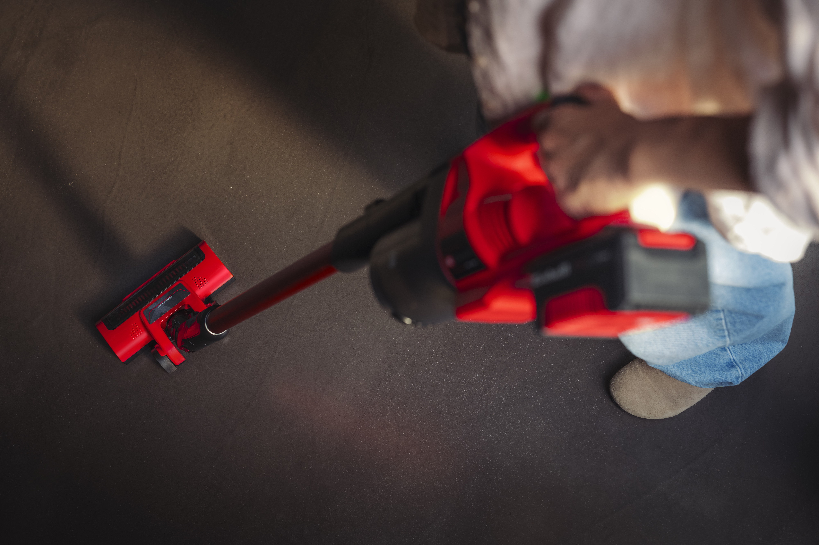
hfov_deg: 39.6
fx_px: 1137
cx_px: 410
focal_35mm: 50
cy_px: 272
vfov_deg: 27.0
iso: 1100
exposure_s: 1/250
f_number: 3.5
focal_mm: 50
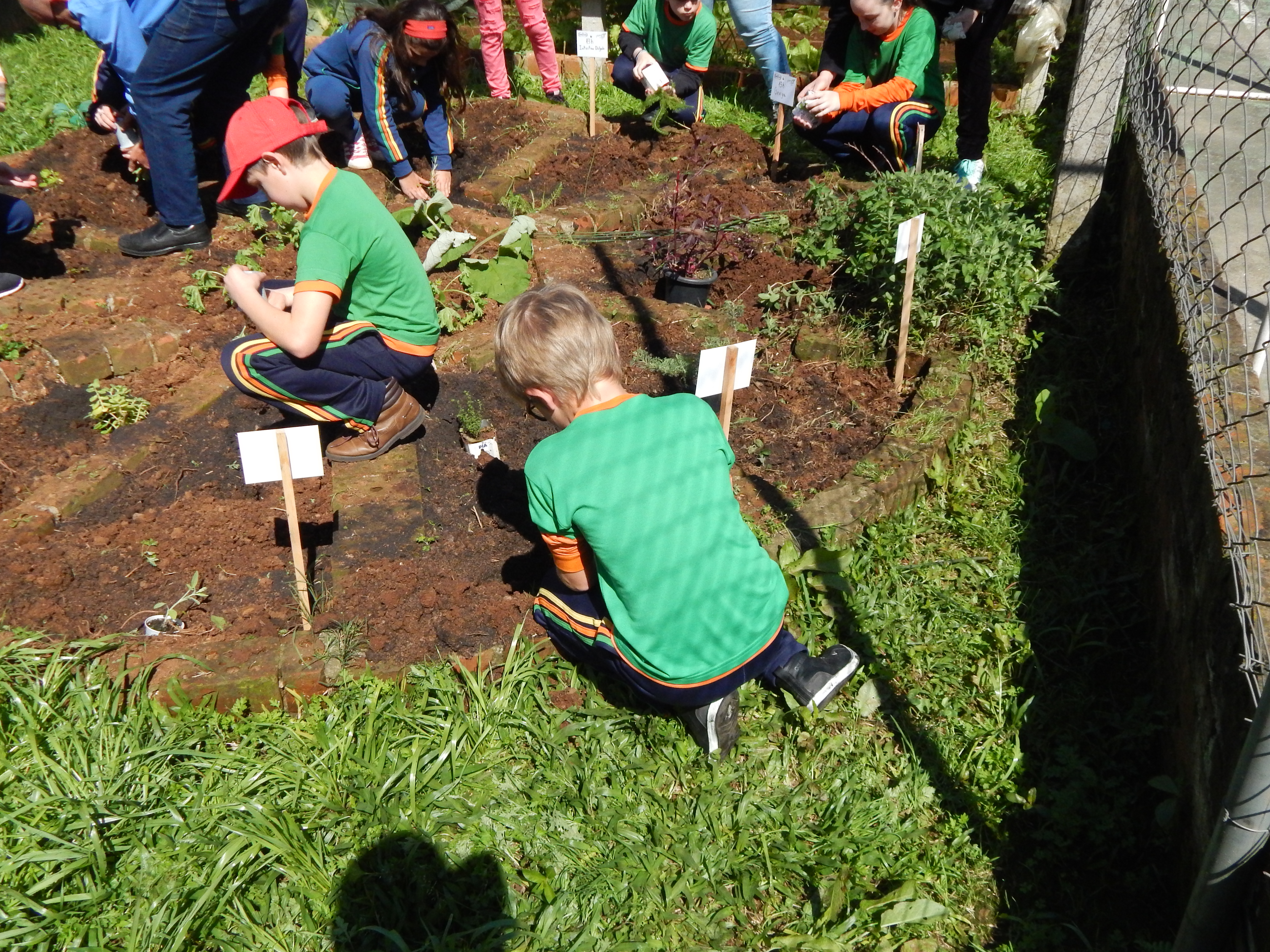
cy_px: 476
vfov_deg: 45.4
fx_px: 1137
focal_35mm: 31
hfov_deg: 58.4
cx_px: 635
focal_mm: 5.6
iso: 400
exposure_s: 1/1000
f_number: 6.5
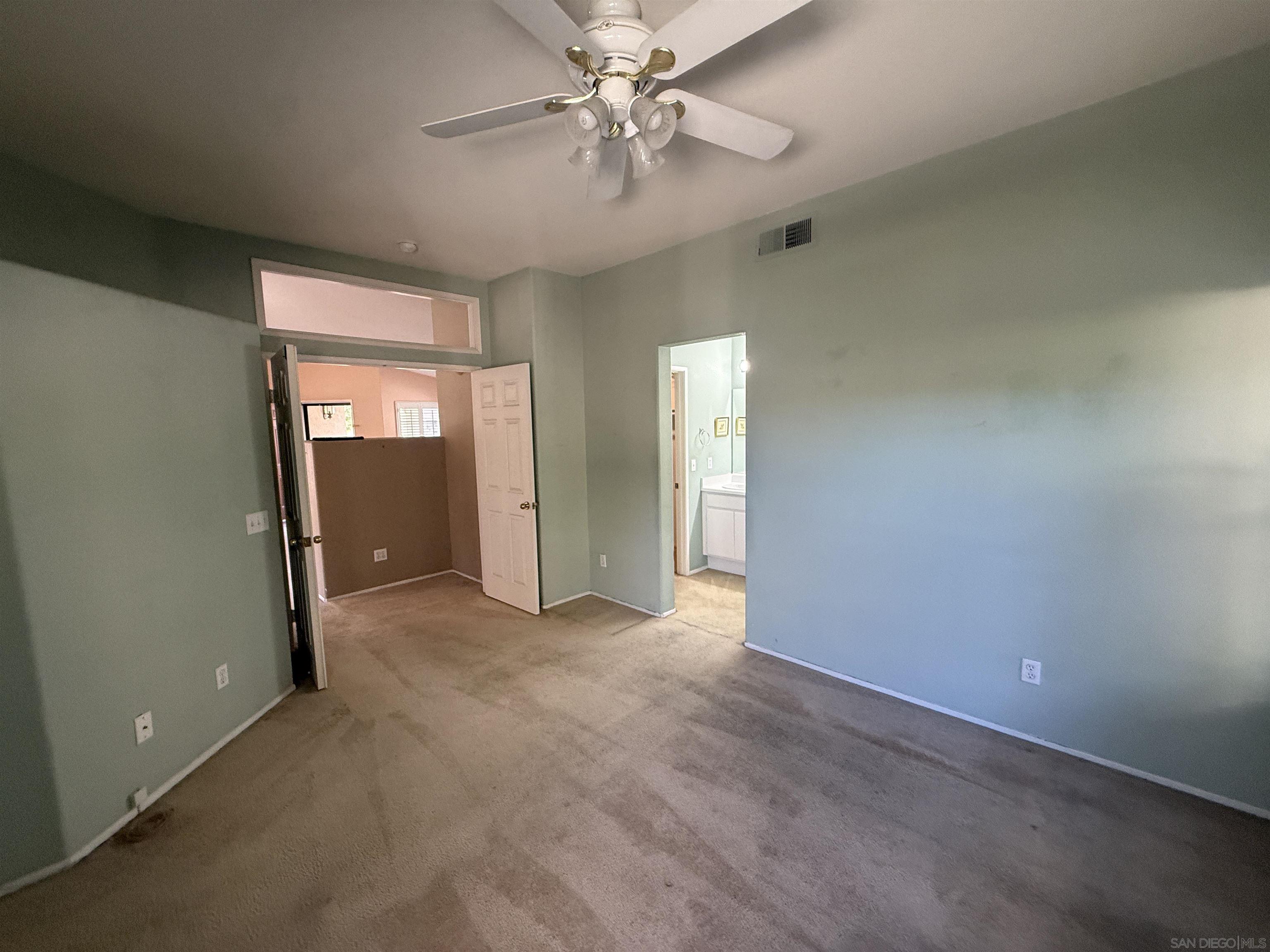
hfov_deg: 102.1
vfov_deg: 85.7
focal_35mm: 14
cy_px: 476
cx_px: 635
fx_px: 514
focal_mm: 2.22
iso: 320
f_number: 2.2
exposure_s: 1/99
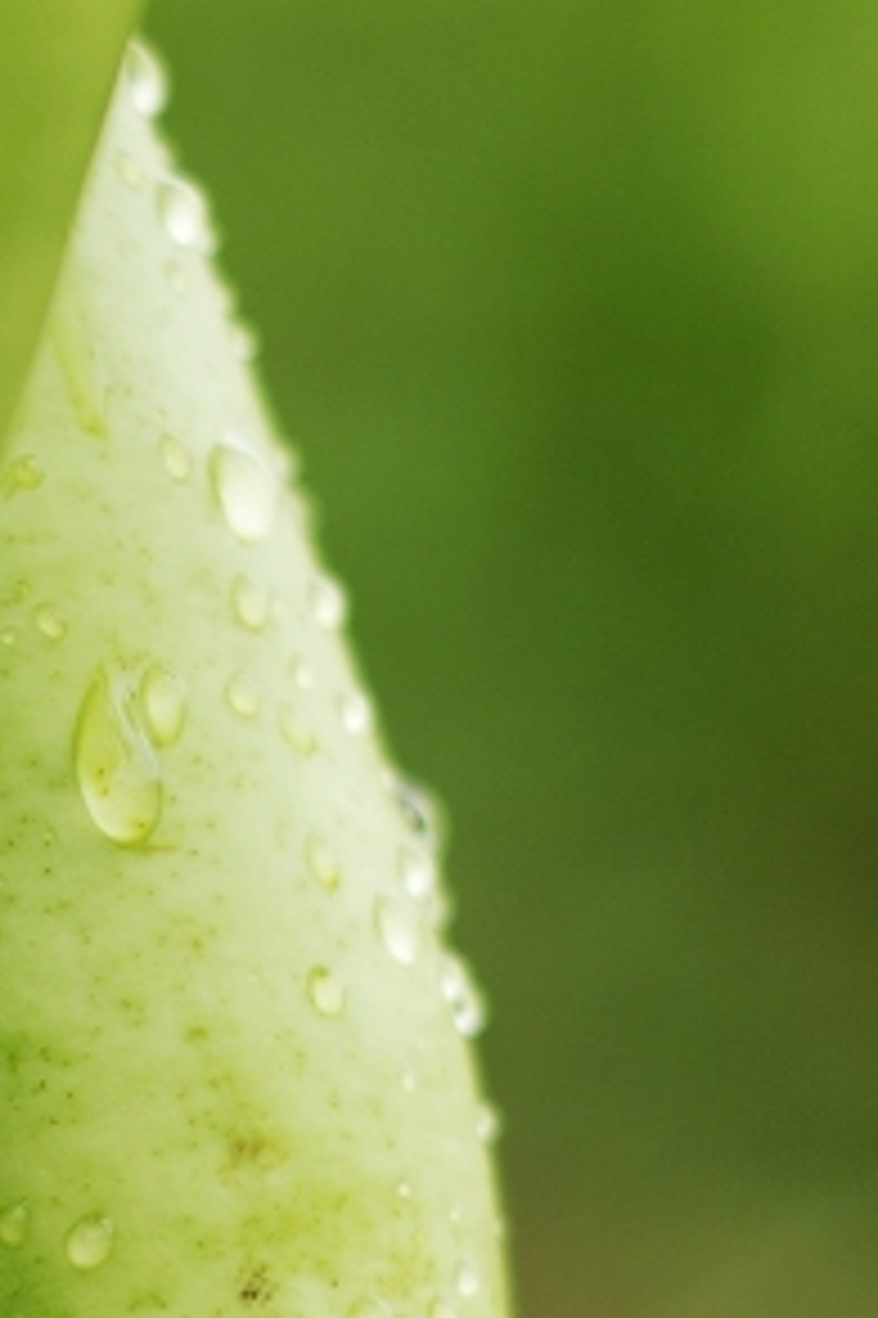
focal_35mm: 205
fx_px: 7508
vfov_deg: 10.0
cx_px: -518
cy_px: 1176
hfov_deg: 6.6
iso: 100
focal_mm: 50
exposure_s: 1/320
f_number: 2.8
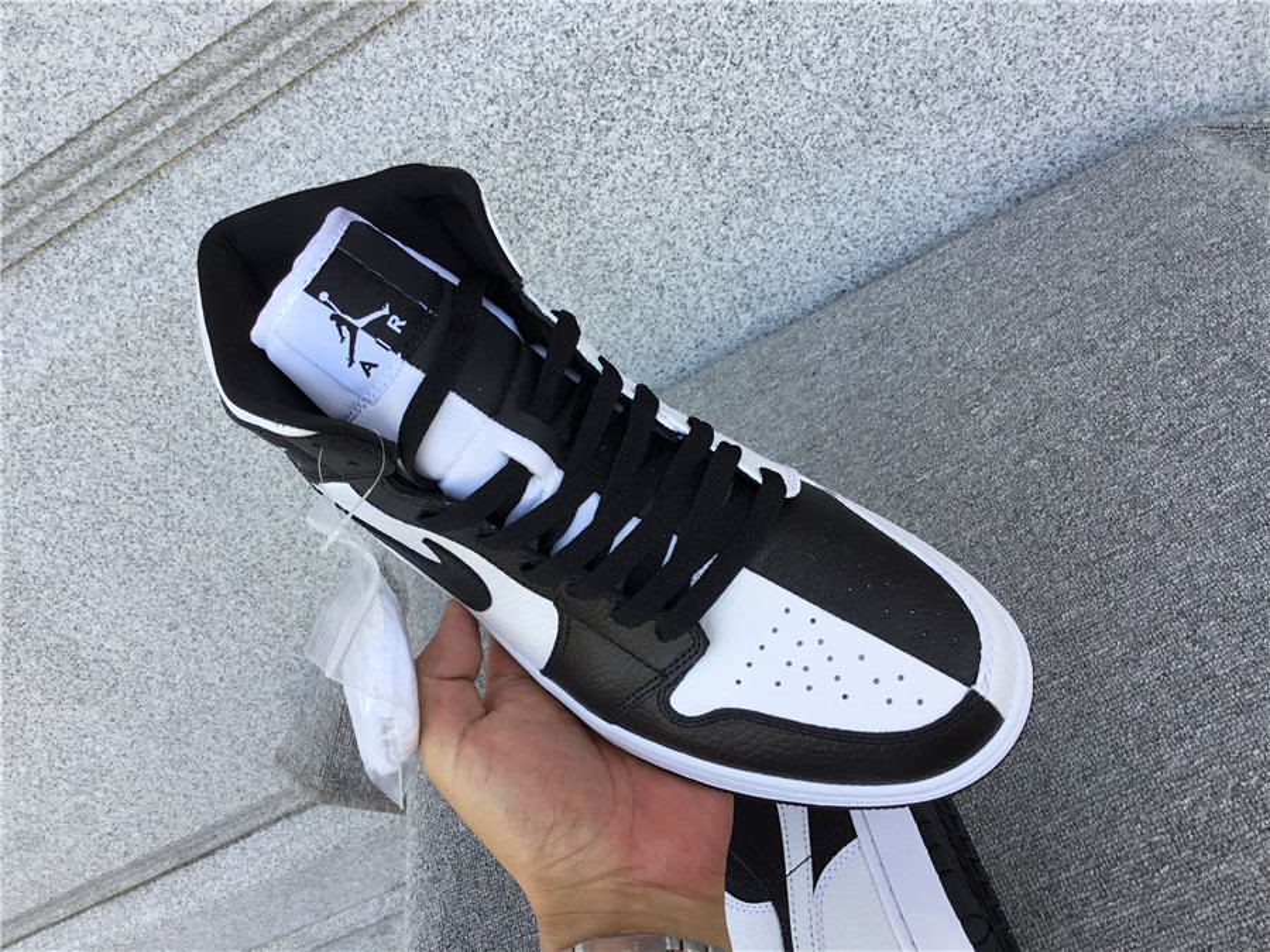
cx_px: 635
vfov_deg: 45.4
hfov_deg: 58.4
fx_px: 1137
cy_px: 476
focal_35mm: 31
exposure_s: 1/130
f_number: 2.4
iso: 25
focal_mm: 3.3
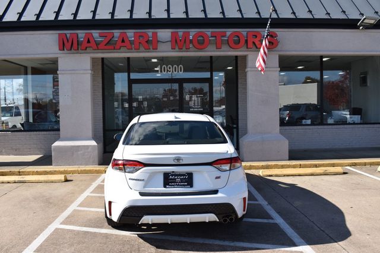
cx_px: 190
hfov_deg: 55.1
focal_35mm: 34
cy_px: 126
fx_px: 364
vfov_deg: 38.3
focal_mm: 23
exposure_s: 1/500
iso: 200
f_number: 8
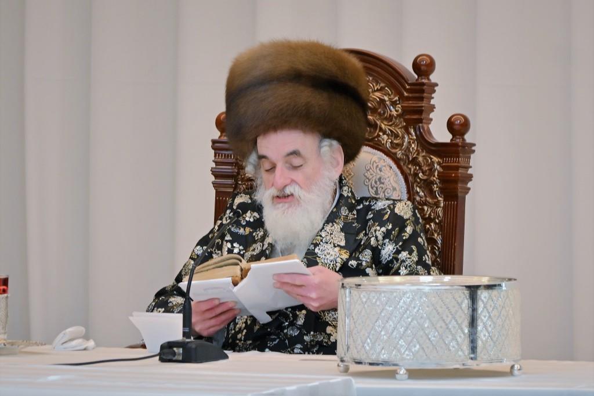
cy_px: 198
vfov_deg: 7.6
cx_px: 297
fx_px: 2969
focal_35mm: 180
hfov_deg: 11.4
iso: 500
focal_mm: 120
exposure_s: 1/160
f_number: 4.5
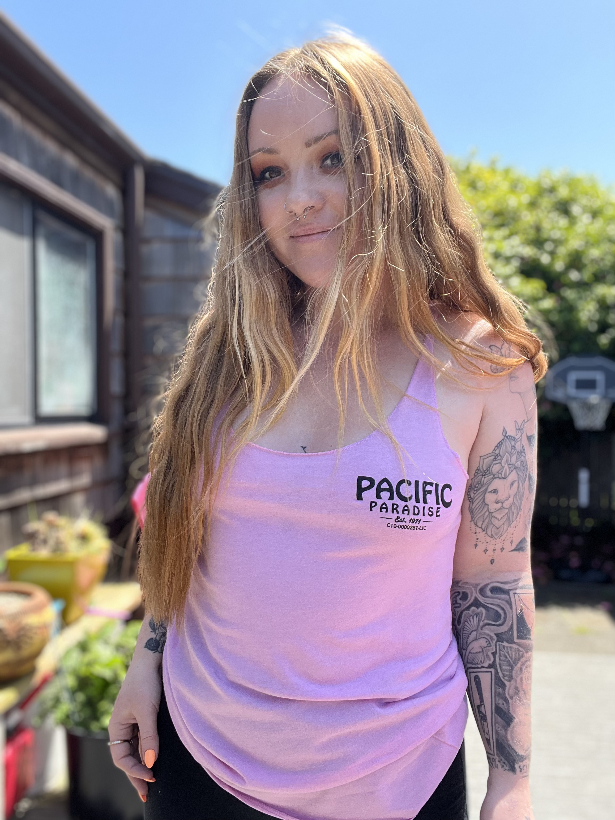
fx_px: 711
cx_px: 308
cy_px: 410
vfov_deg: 60.0
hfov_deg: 46.8
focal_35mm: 30
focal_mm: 2.71
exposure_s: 1/220
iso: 32
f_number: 2.2
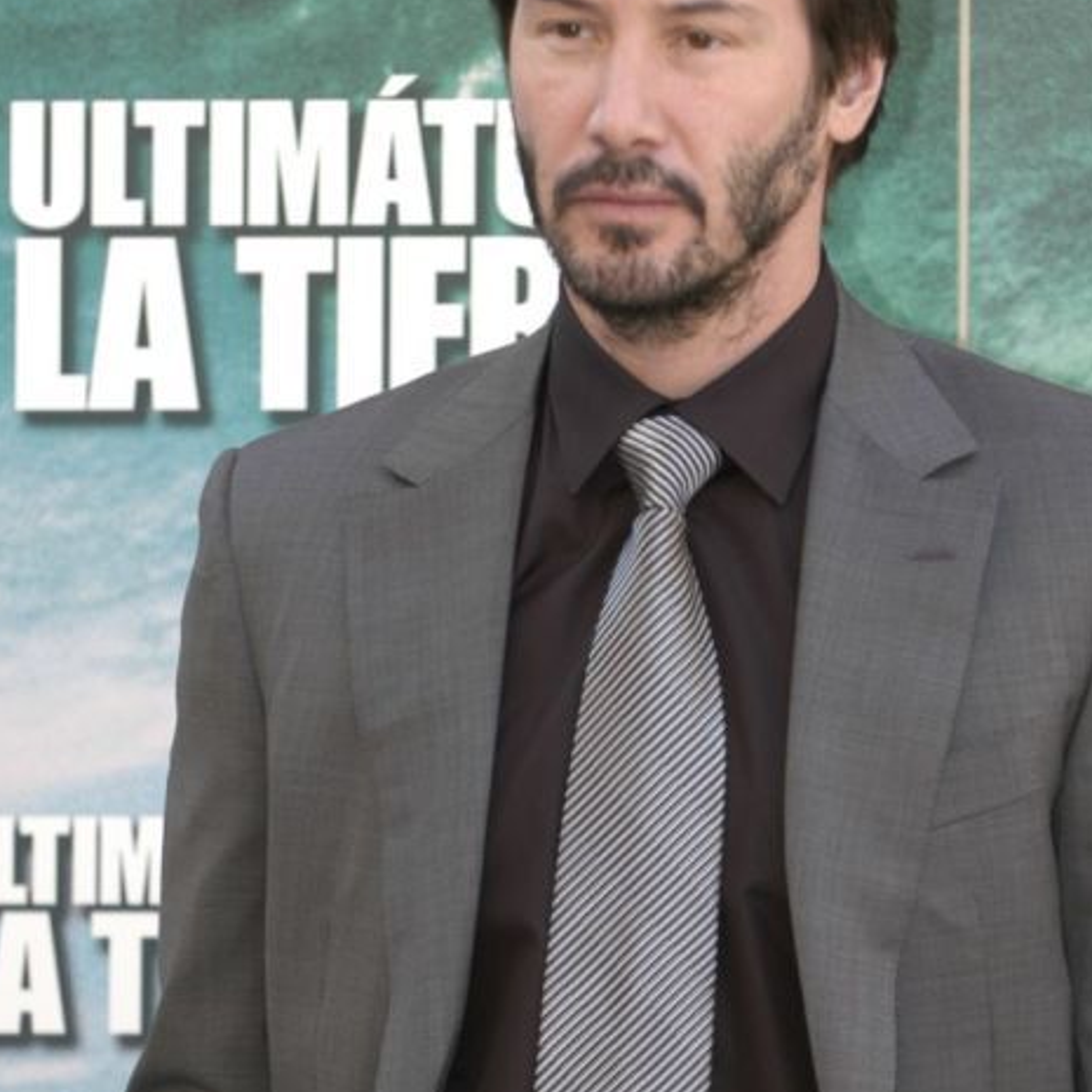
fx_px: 12203
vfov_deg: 5.1
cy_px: 798
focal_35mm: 342
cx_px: 646
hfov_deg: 5.1
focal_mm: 125
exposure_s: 1/125
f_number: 2.8
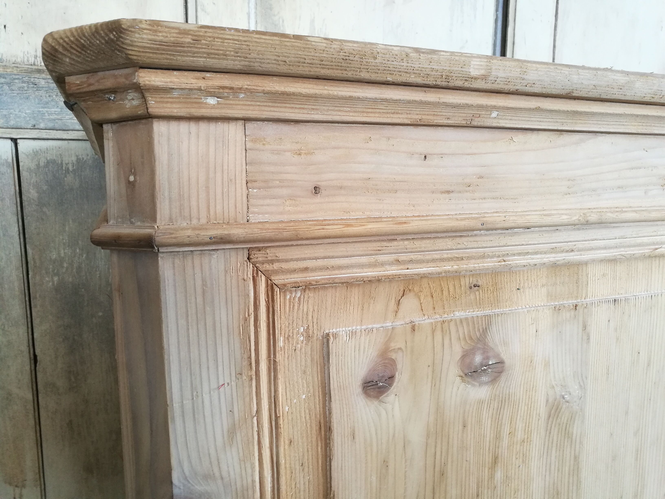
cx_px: 332
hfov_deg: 65.3
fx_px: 519
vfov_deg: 51.4
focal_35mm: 27
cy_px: 250
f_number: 2.2
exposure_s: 1/33.3
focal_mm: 4.5
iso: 250
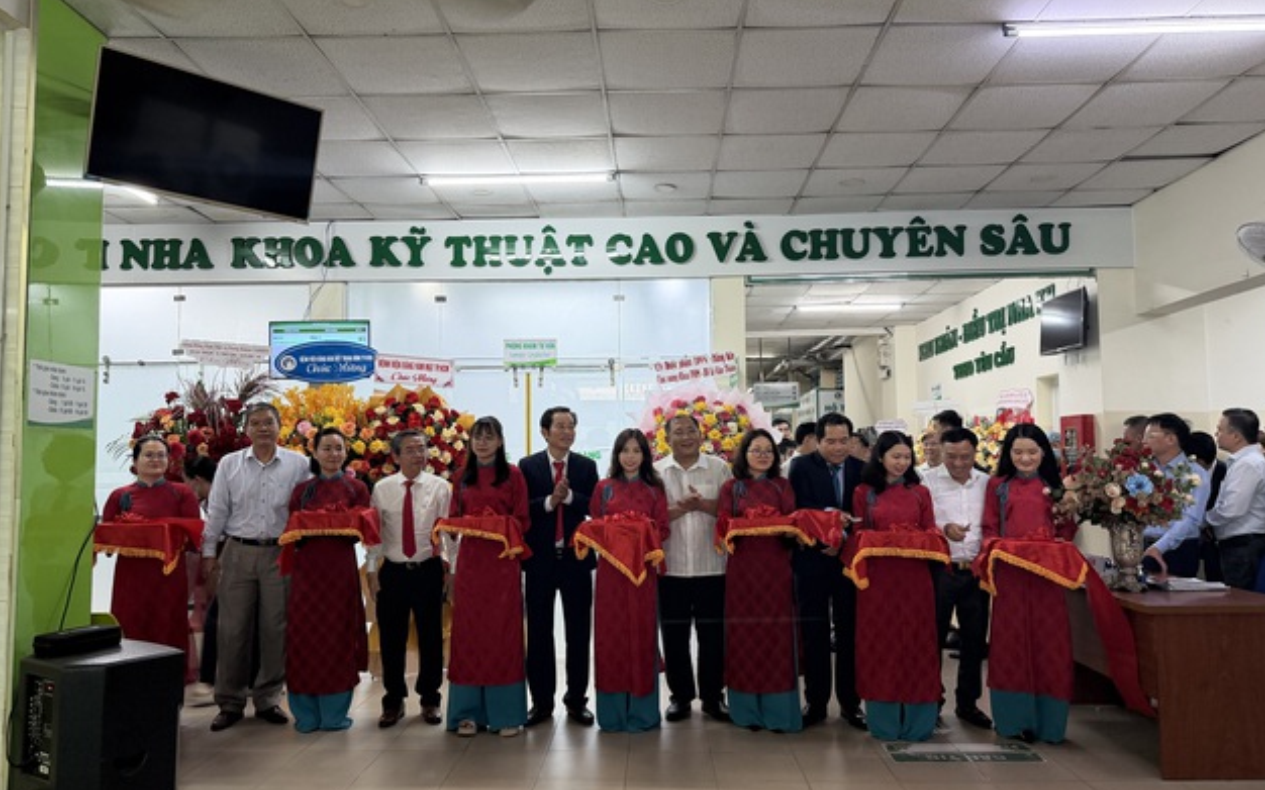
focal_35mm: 26
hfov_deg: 70.4
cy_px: 398
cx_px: 637
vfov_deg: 47.6
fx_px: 896
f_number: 1.78
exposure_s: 1/68
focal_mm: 6.76
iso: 200
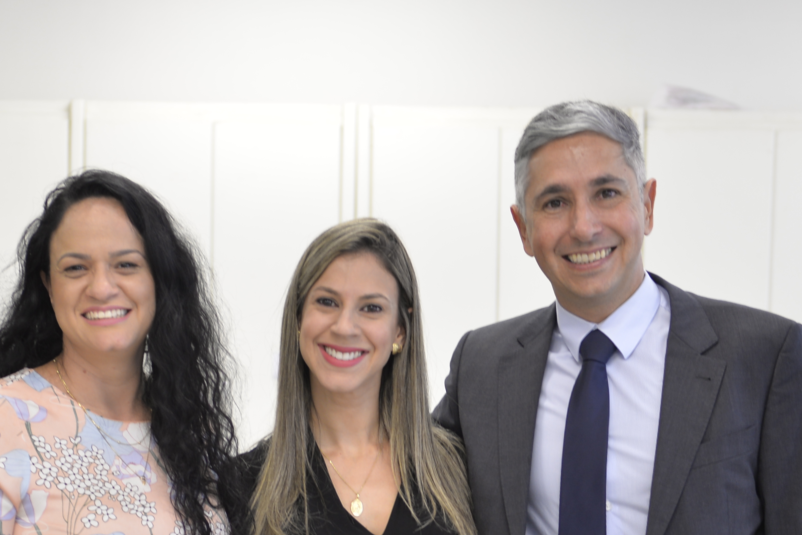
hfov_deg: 22.0
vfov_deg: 14.5
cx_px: 238
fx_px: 2050
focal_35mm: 92
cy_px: 596
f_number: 2.8
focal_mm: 38
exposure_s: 1/40
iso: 250
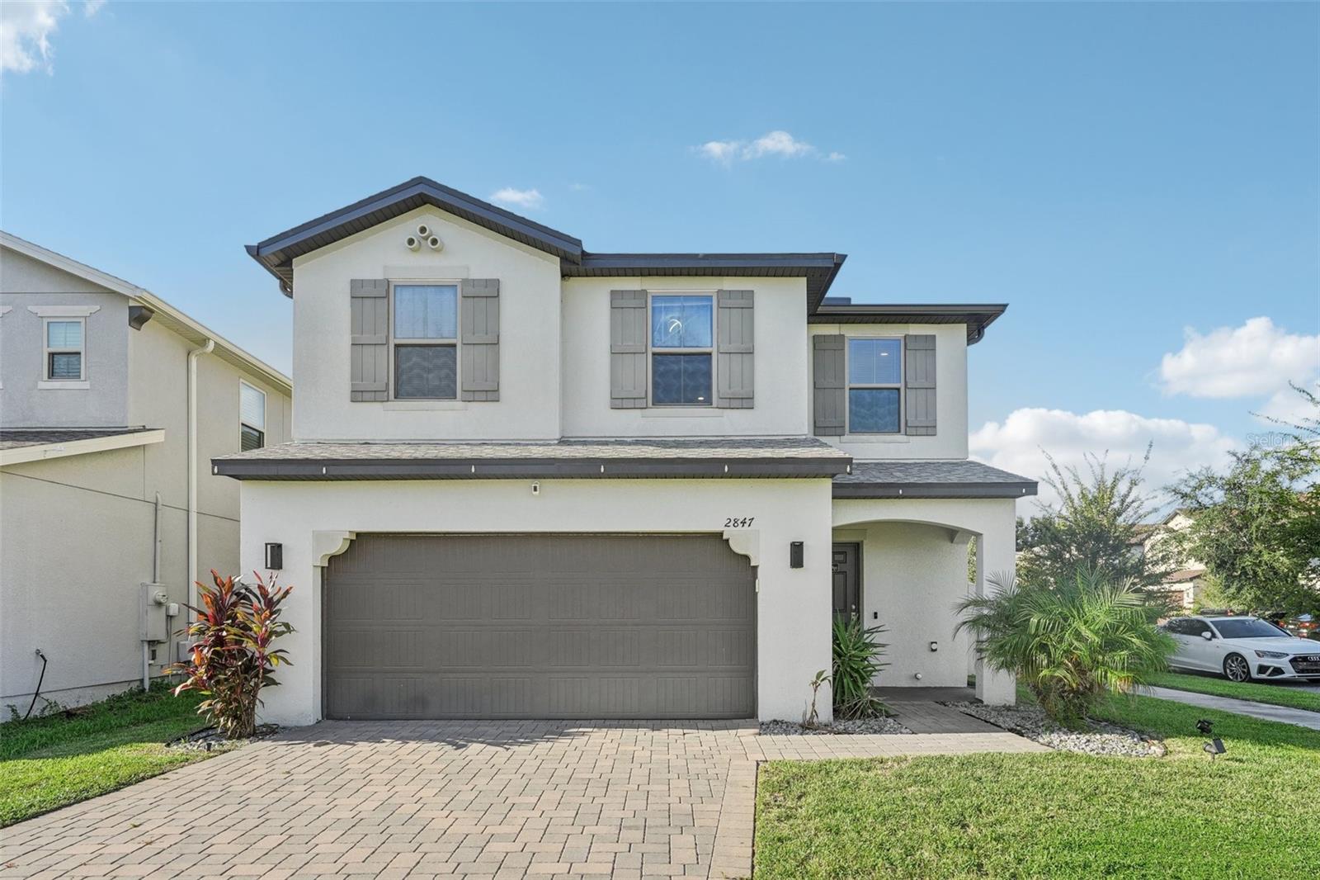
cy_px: 440
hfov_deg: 86.9
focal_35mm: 19
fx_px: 696
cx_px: 660
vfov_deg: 64.5
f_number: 8
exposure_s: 1/320
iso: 400
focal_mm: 19
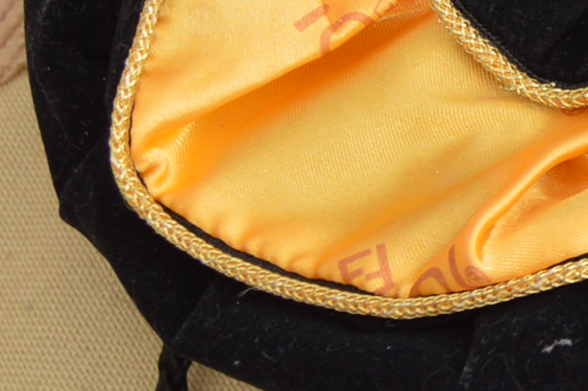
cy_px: -194
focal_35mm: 176
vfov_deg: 7.6
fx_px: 2872
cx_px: 1251
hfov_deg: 10.5
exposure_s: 1/200
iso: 200
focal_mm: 22
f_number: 5
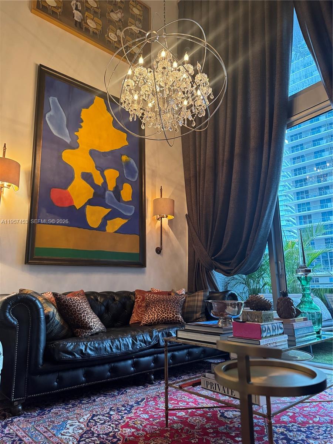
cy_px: 222
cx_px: 166
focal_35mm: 24
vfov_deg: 71.6
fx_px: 308
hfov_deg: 56.8
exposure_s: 1/60
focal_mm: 6.76
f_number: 1.78
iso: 500
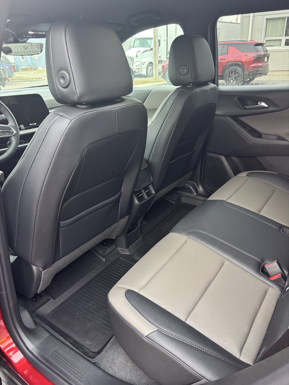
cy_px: 192
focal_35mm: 26
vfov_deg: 67.3
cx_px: 144
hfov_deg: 53.1
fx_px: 289
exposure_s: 1/60
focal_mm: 5.96
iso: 250
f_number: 1.6
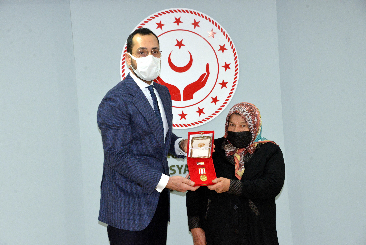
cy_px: 122
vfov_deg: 17.5
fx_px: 793
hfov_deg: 26.0
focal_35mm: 78
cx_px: 183
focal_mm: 78
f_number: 8
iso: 5000
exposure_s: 1/100
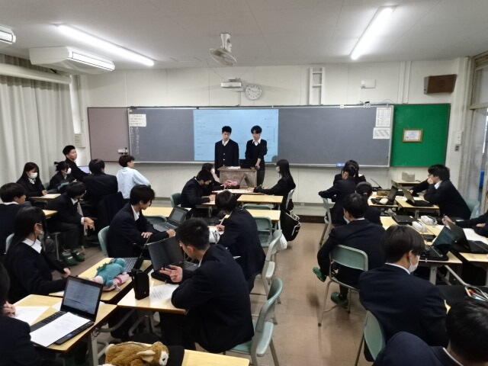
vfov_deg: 56.8
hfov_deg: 71.6
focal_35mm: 24
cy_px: 183
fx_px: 338
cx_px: 244
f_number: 3.5
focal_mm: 4.1
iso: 640
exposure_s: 1/30
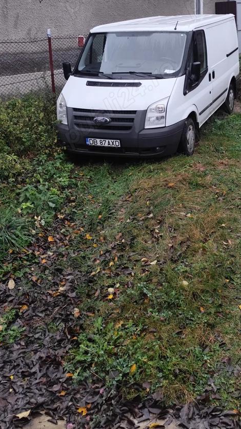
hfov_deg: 29.3
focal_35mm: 40
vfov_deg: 49.3
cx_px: 178
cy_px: 131
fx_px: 455
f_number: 1.65
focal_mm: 6.14
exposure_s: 1/100
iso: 320
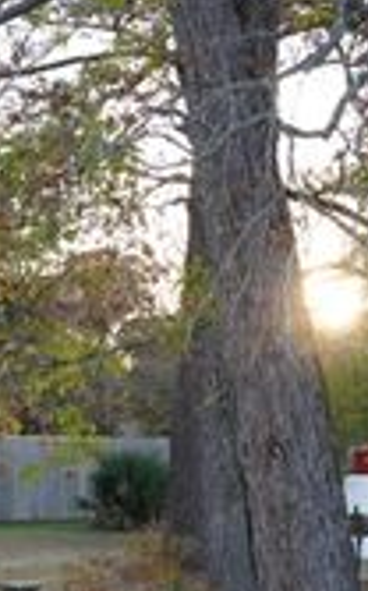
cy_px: 549
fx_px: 1721
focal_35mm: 107
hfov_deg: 10.7
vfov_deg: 19.1
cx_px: -464
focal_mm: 35
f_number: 4
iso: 320
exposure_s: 1/160
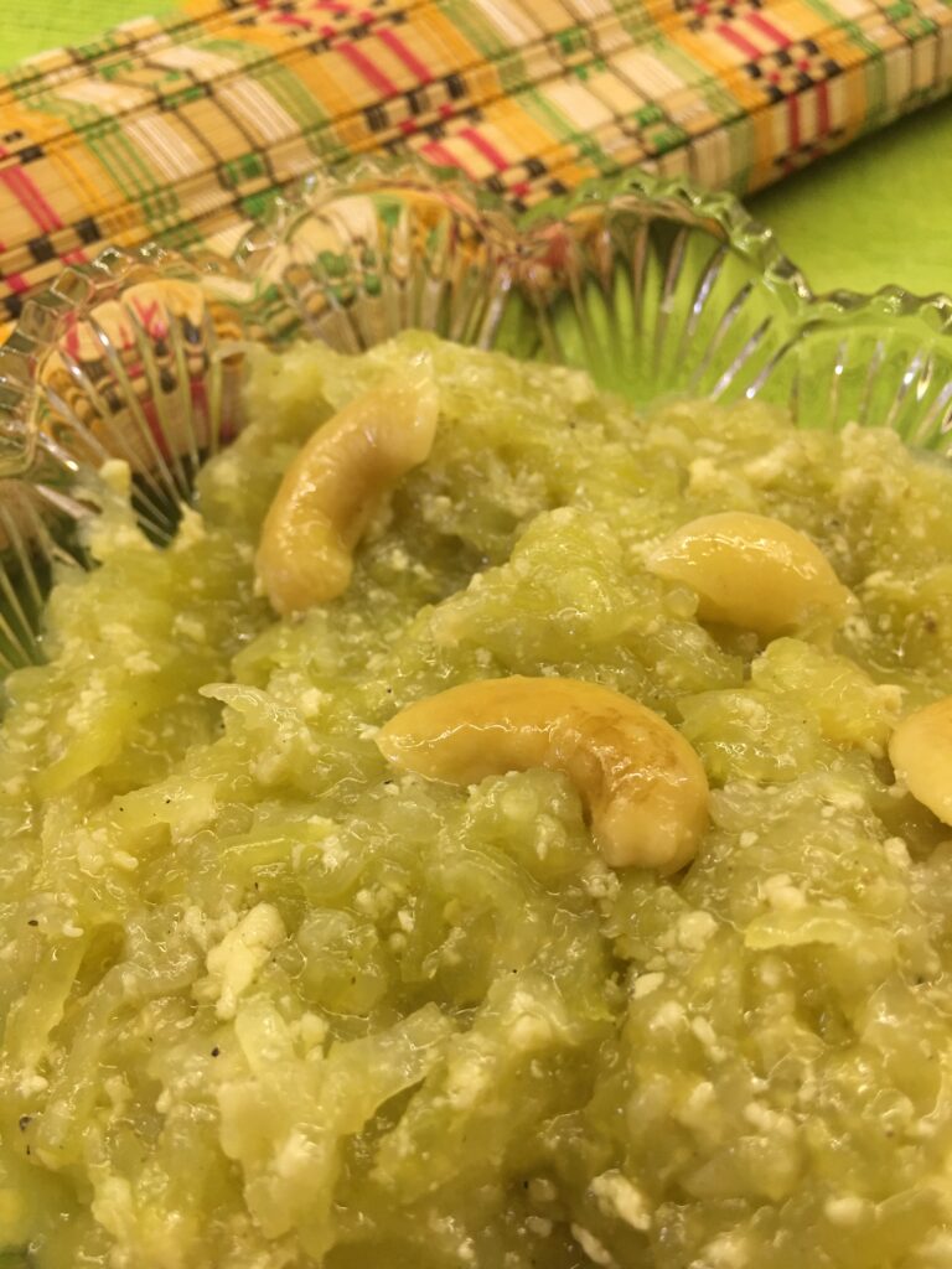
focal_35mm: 29
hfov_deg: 48.2
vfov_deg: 61.7
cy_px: 634
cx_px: 476
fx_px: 1063
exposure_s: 1/17
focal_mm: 4.15
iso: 80
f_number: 2.2
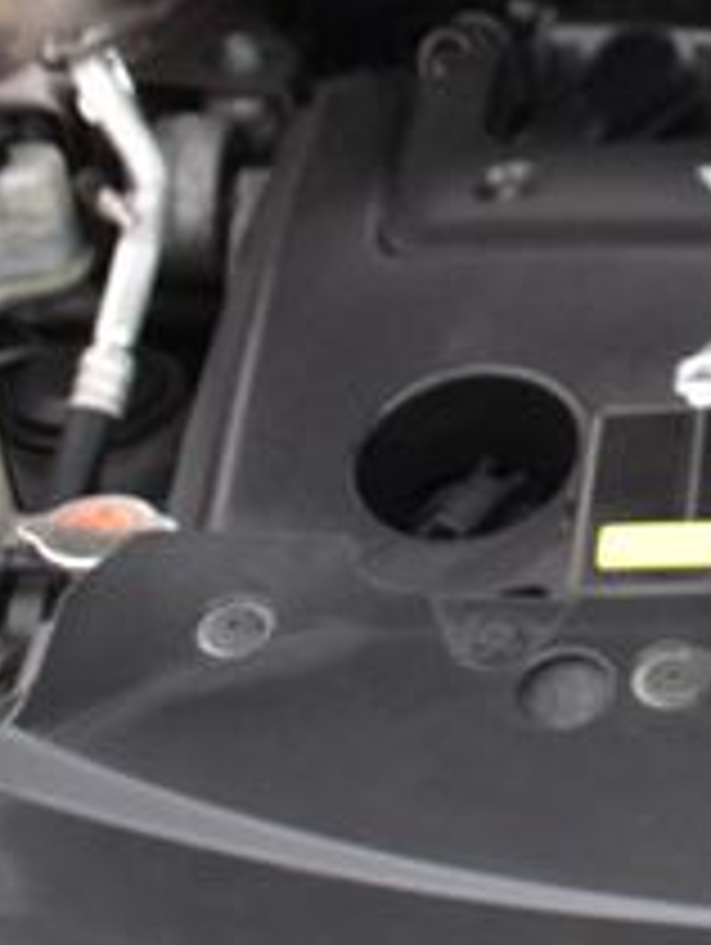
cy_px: 333
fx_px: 2159
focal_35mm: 79
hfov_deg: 17.0
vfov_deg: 24.6
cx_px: 1062
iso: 1600
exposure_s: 1/6
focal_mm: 18
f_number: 3.5
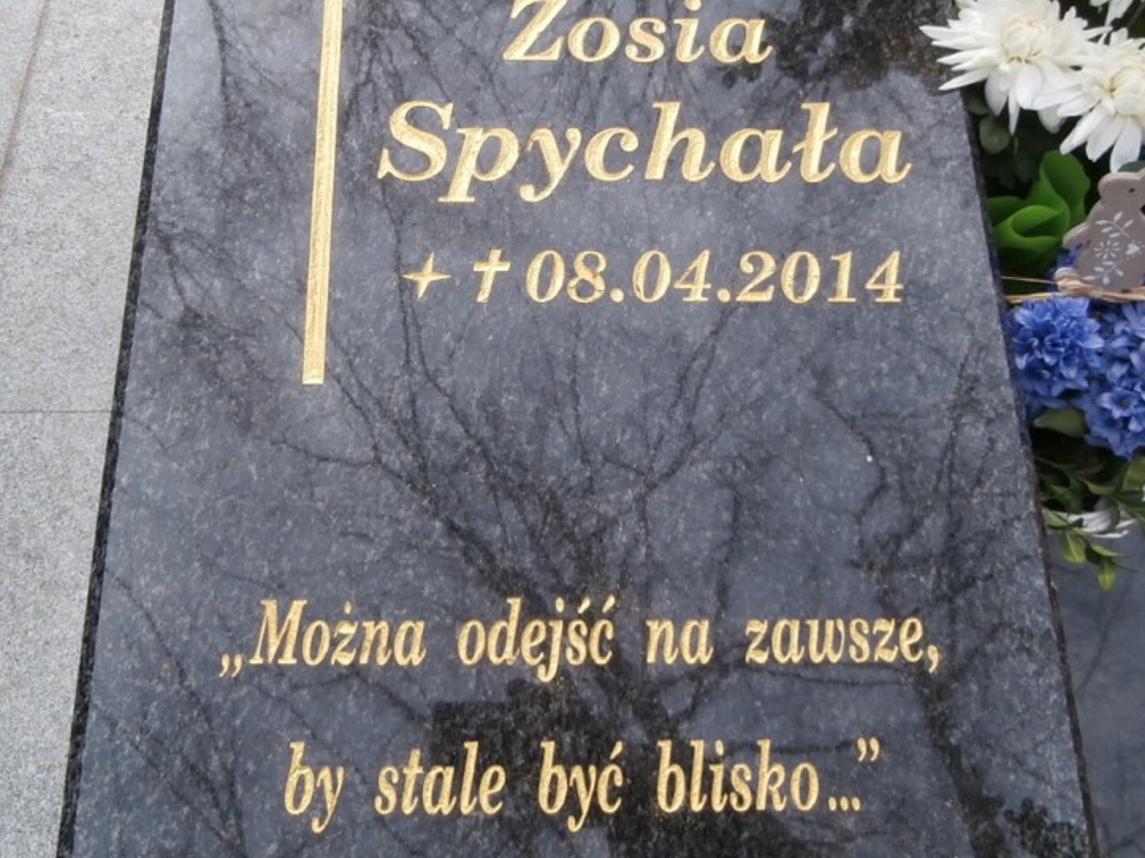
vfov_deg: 41.1
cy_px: 271
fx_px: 1124
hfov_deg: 53.7
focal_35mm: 34
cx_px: 480
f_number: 3
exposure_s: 1/400
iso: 100
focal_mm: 4.2
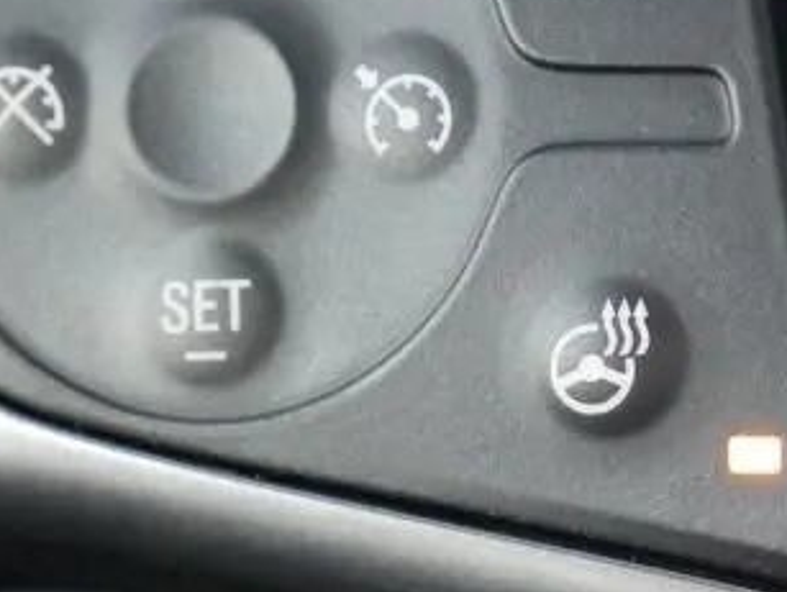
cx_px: 690
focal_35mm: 175
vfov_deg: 8.5
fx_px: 3983
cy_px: 373
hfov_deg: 11.2
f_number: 5.6
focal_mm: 42
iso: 3200
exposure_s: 1/40
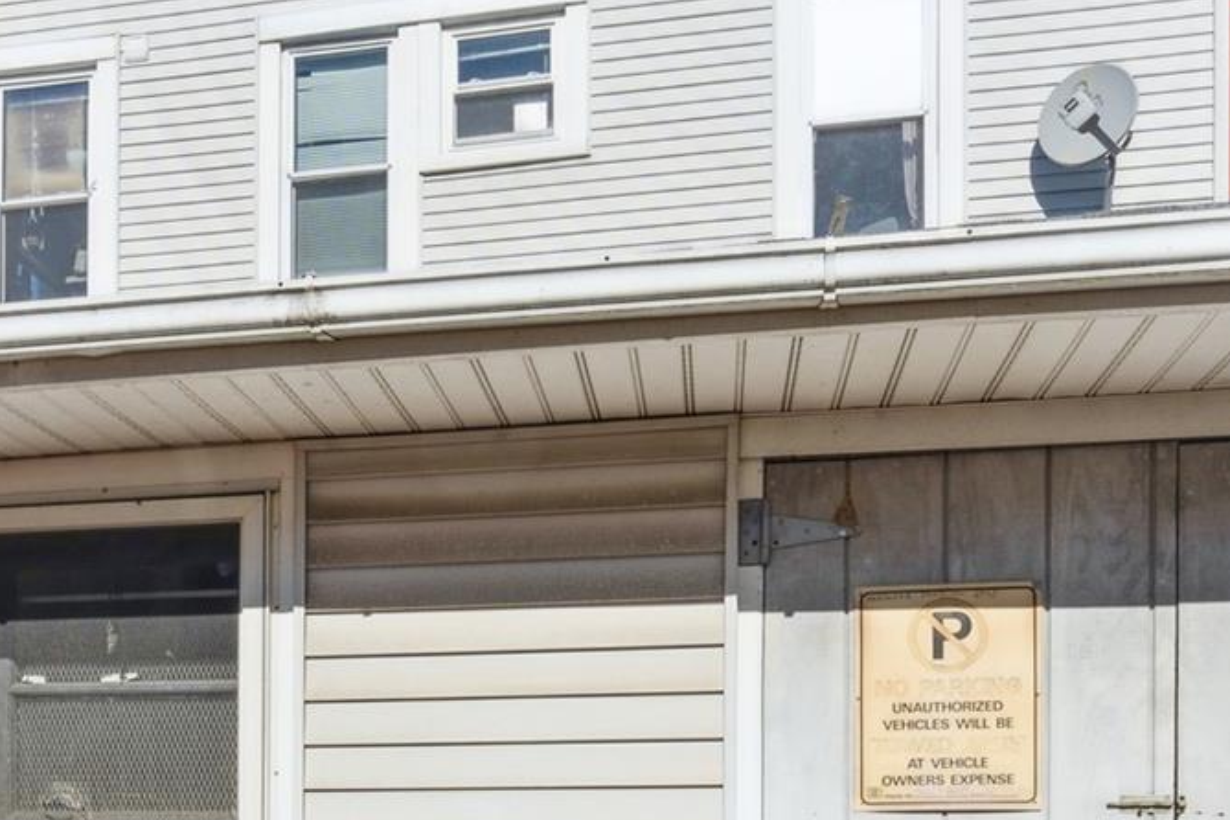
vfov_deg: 25.3
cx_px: 346
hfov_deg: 39.5
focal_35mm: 49
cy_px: 928
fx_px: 1674
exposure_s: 1/200
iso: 100
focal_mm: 16
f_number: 11
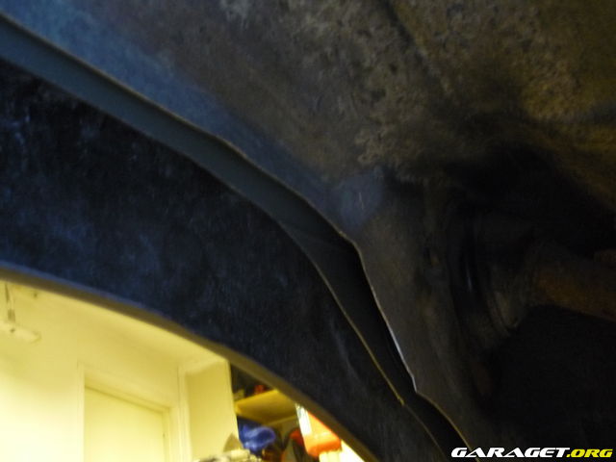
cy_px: 231
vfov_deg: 42.9
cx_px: 308
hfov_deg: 55.4
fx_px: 587
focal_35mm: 33
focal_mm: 5.5
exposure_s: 1/8
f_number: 2.8
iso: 400
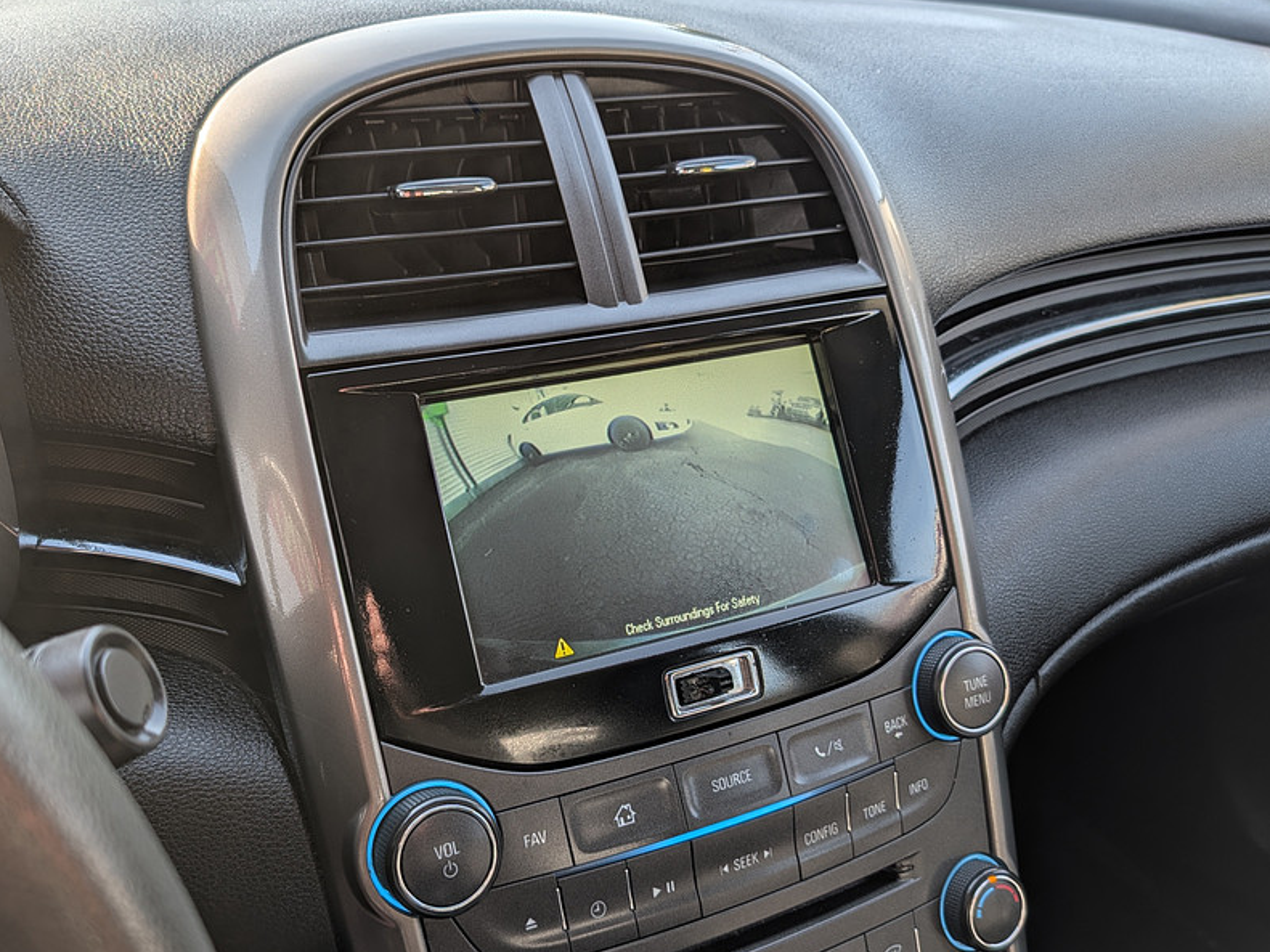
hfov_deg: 58.3
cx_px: 584
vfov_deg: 45.4
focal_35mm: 31
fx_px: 1137
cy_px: 520
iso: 20
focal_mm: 6.9
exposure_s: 1/281
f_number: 1.68
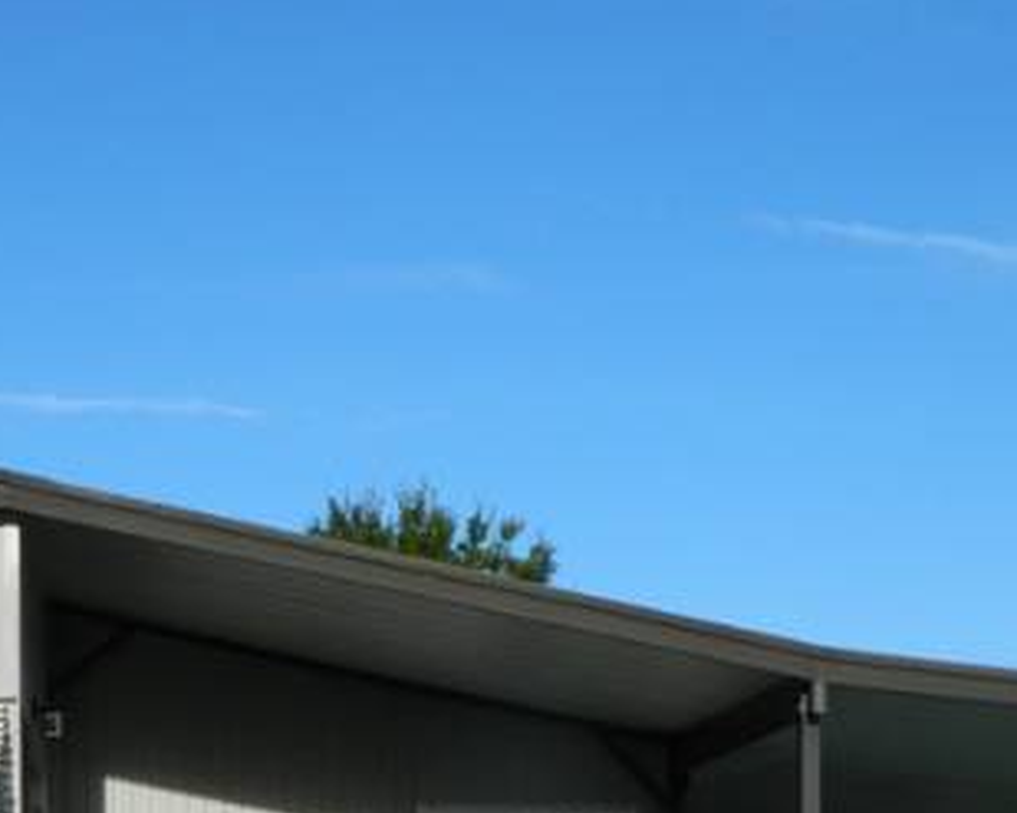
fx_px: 2828
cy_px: 1032
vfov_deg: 15.6
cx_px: 270
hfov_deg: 20.2
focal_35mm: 94
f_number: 3.3
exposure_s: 1/800
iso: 80
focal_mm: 6.2
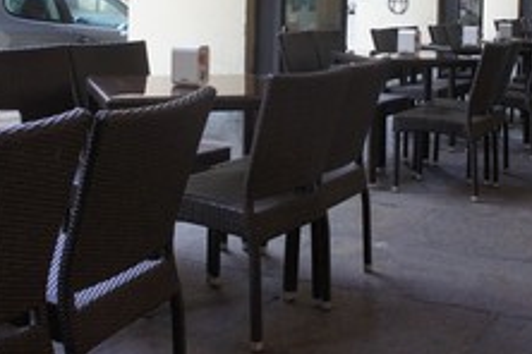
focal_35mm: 56
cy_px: 17
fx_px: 827
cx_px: 307
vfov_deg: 23.4
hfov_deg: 35.6
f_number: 4.5
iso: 1000
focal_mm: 18
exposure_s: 1/250
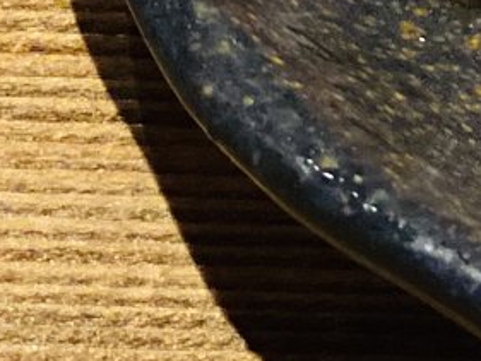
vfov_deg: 5.2
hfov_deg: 6.6
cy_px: -279
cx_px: 1198
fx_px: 3948
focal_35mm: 284
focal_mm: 6
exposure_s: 1/33
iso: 200
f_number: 2
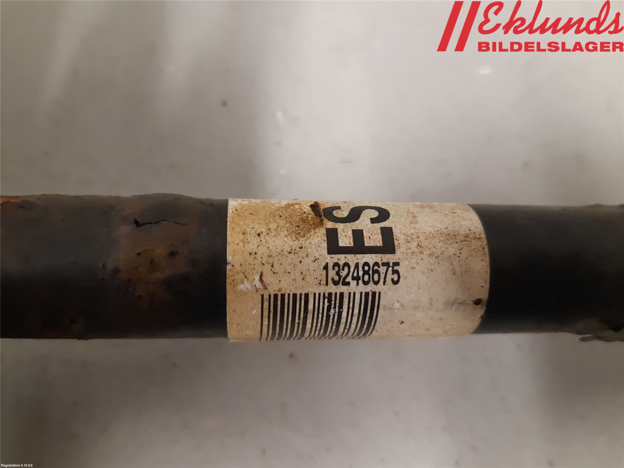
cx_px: 312
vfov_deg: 53.1
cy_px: 234
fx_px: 469
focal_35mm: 26
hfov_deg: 67.3
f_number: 1.7
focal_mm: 3.93
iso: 250
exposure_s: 1/50
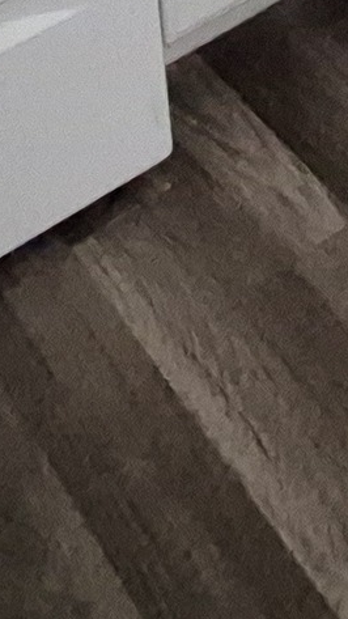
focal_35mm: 92
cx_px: 632
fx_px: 1509
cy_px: -874
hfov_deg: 12.1
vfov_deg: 14.6
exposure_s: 1/60
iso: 1250
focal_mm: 1.74
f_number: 2.2
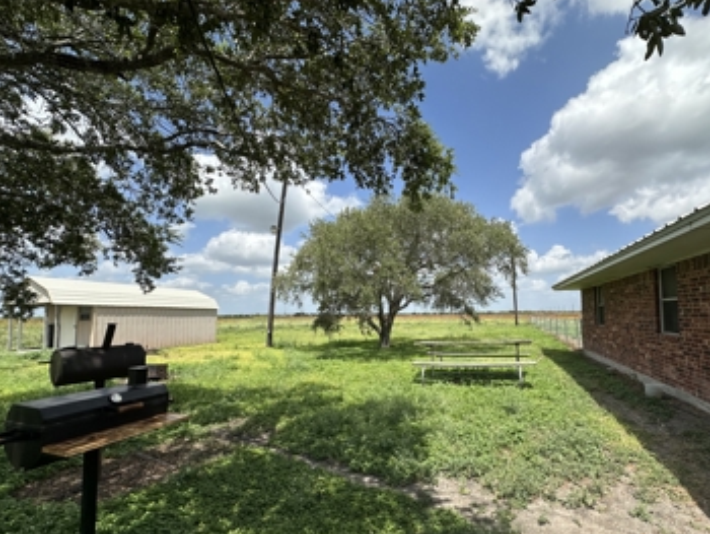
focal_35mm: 16
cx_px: 389
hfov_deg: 94.2
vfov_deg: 77.9
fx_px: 328
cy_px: 298
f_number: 2.2
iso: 40
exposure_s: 1/2132
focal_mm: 2.22
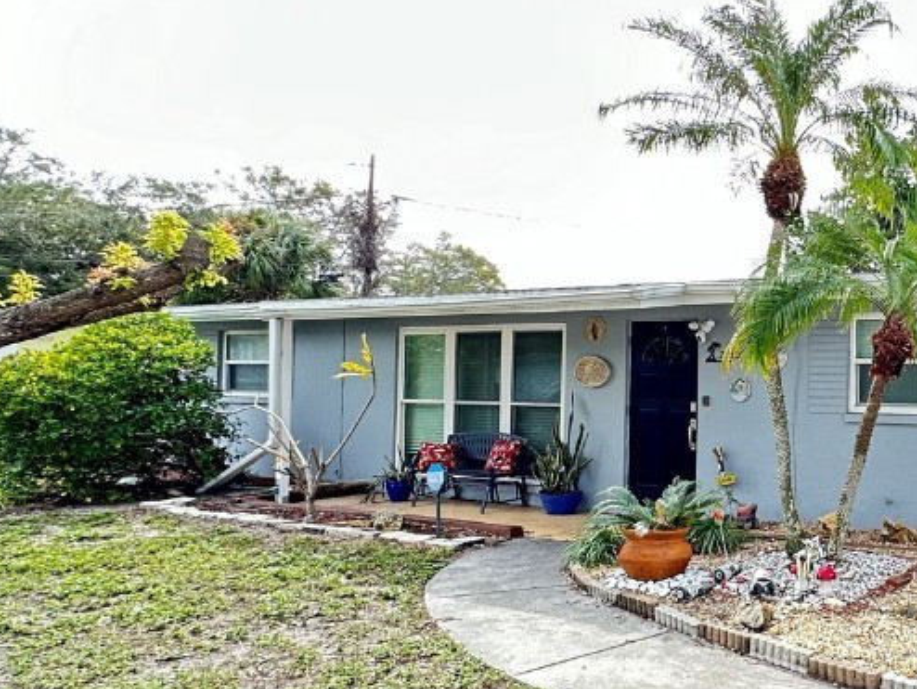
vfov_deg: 48.2
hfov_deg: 51.7
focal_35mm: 29
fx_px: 769
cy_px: 381
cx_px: 878
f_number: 2.2
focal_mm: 2.22
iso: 40
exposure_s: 1/104
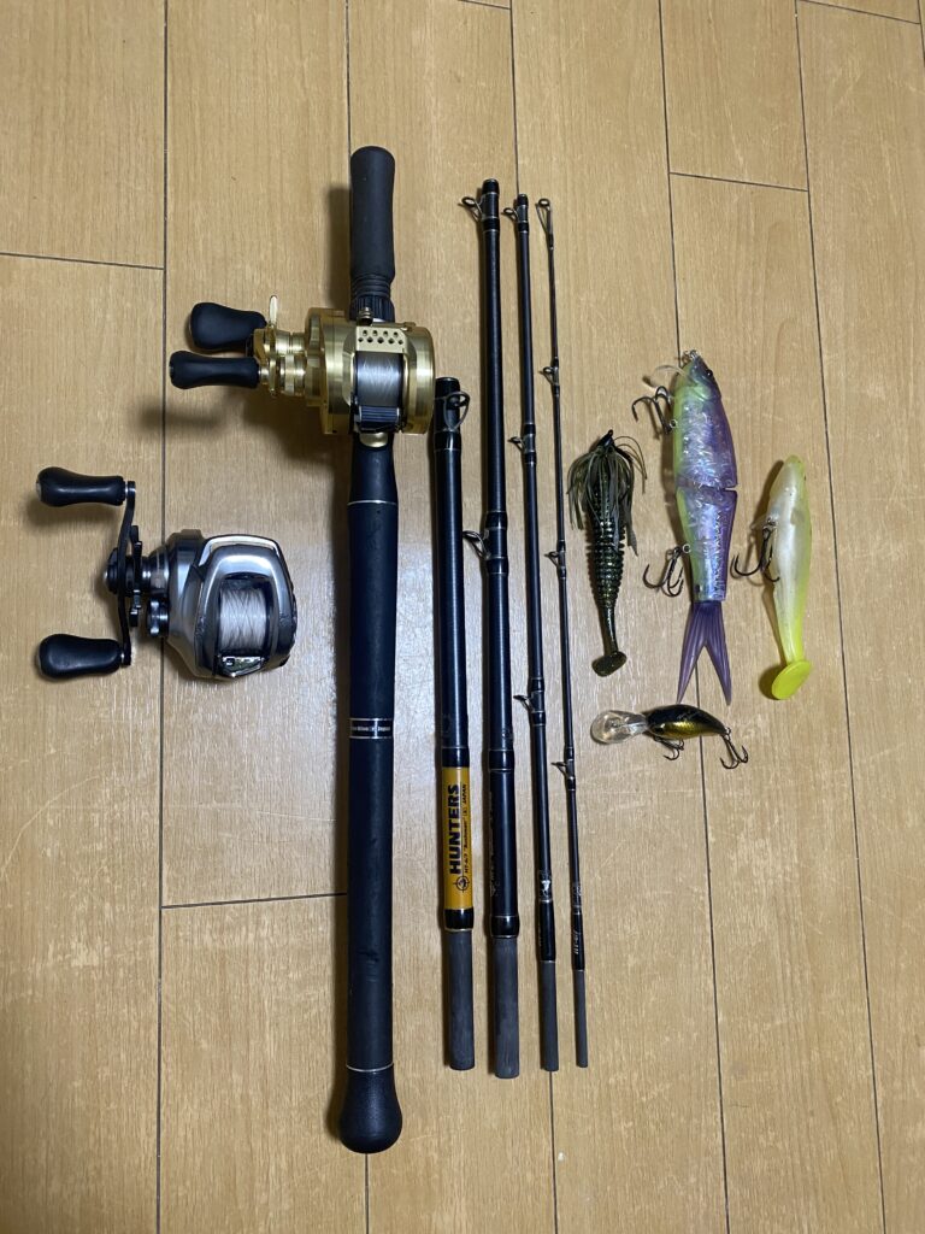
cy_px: 617
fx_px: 926
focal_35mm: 26
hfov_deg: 53.1
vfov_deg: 67.3
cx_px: 462
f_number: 1.8
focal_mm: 4.25
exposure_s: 1/60
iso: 125
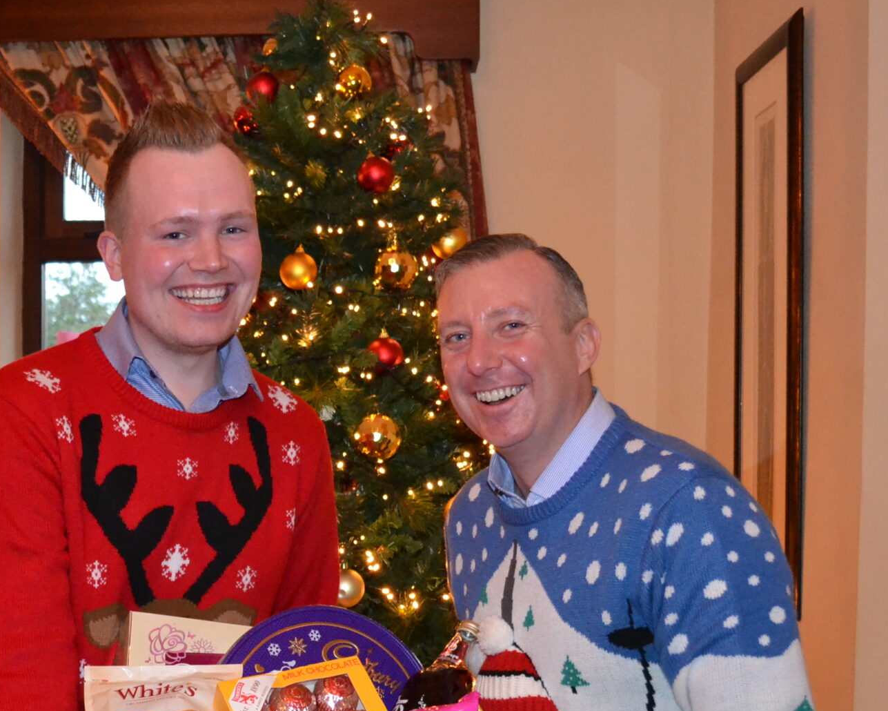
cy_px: 519
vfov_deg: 26.8
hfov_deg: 32.9
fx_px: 1472
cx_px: 227
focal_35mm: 56
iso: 3200
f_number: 3.8
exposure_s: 1/60
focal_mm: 20
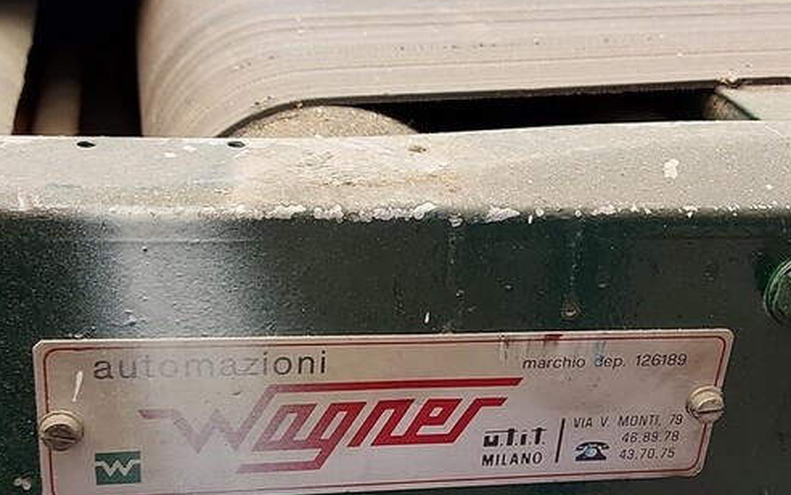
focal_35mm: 31
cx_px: 424
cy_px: 342
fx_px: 669
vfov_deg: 40.0
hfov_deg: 61.1
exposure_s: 1/24
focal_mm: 5.23
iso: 250
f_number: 1.8
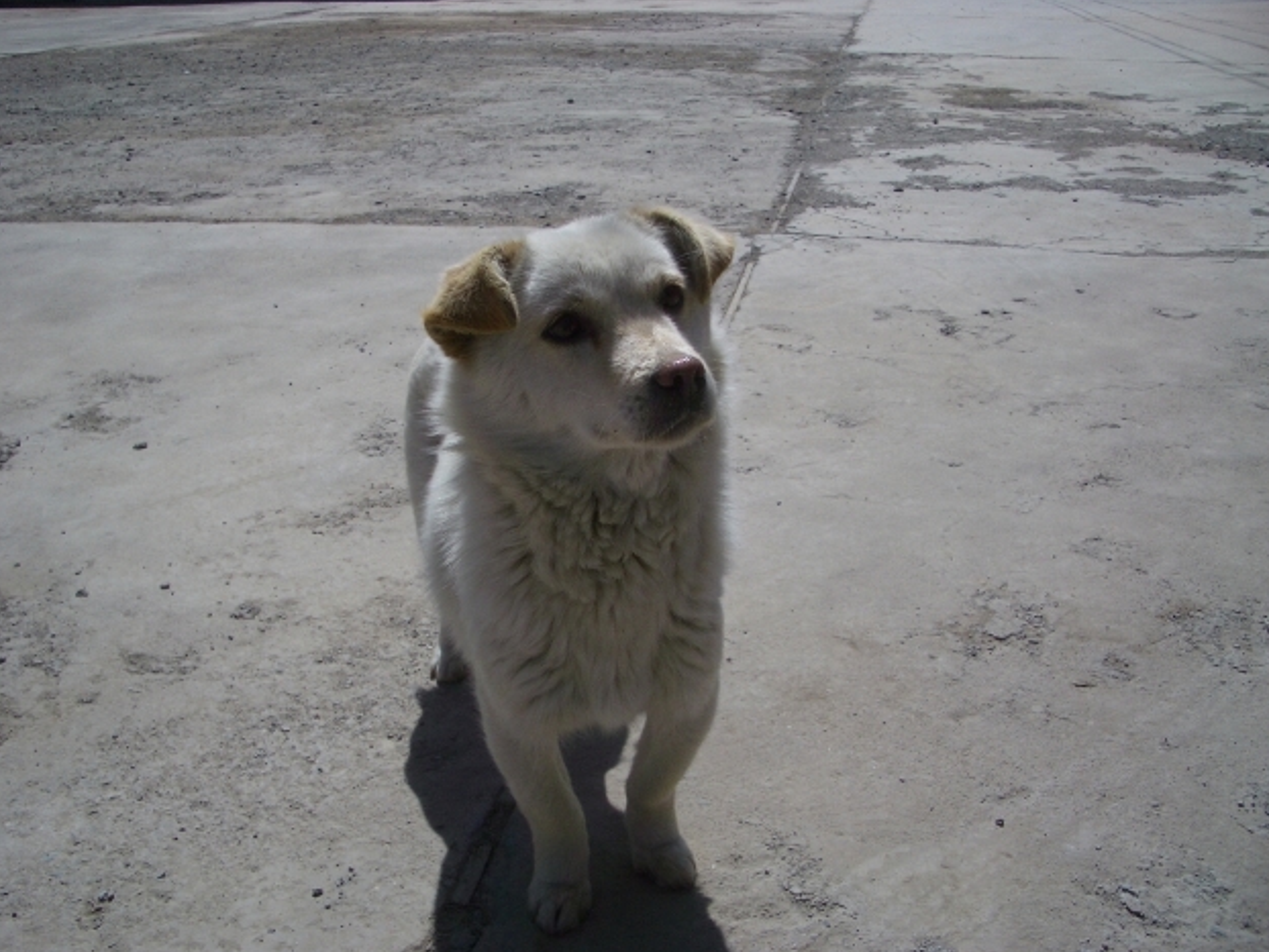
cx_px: 643
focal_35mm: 36
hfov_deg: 51.3
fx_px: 1320
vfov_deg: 39.7
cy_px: 481
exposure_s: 1/1600
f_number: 4.3
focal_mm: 5.8
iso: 50
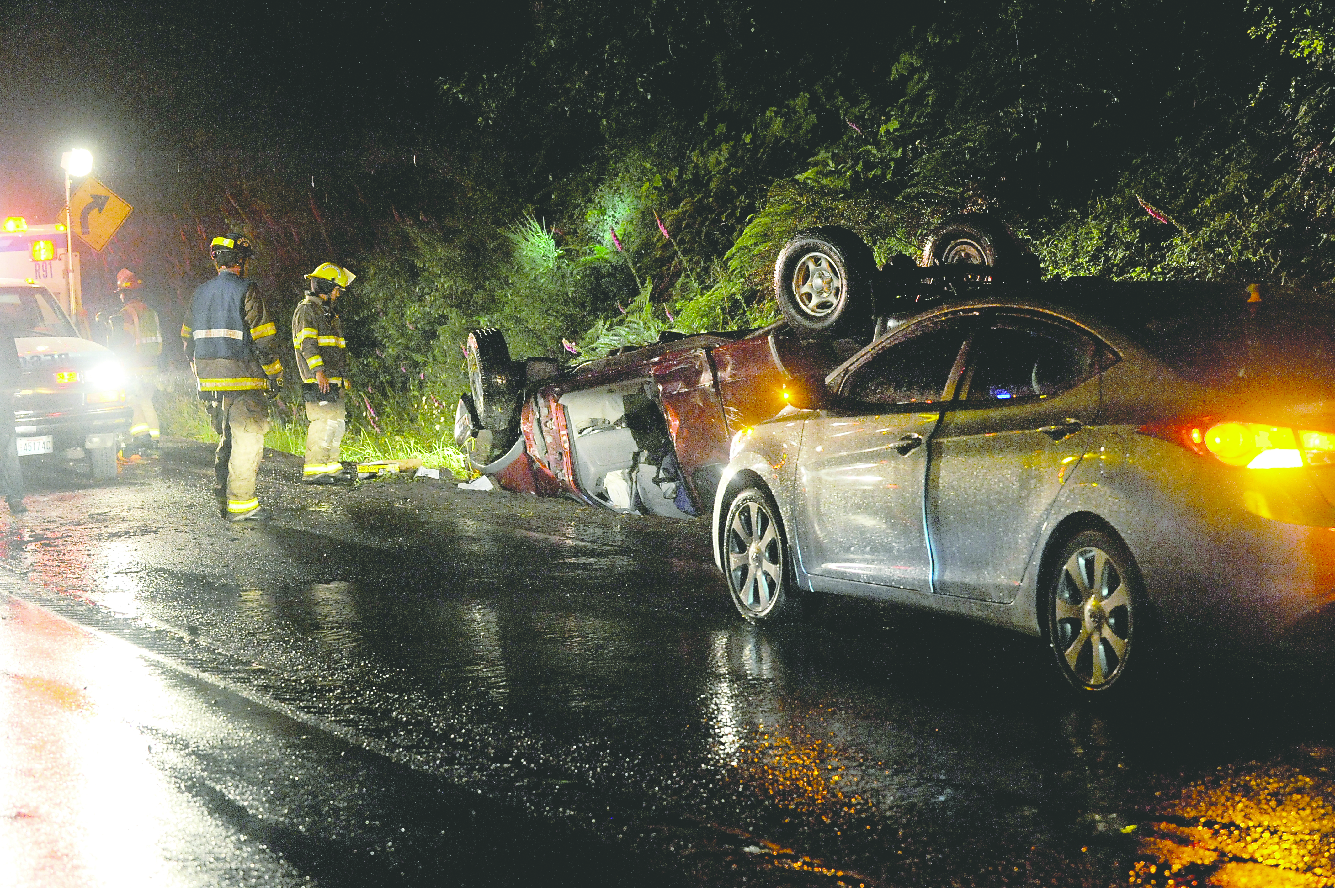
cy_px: 444
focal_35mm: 70
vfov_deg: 19.4
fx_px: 2594
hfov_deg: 28.9
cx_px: 668
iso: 6400
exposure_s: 1/100
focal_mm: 70
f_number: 5
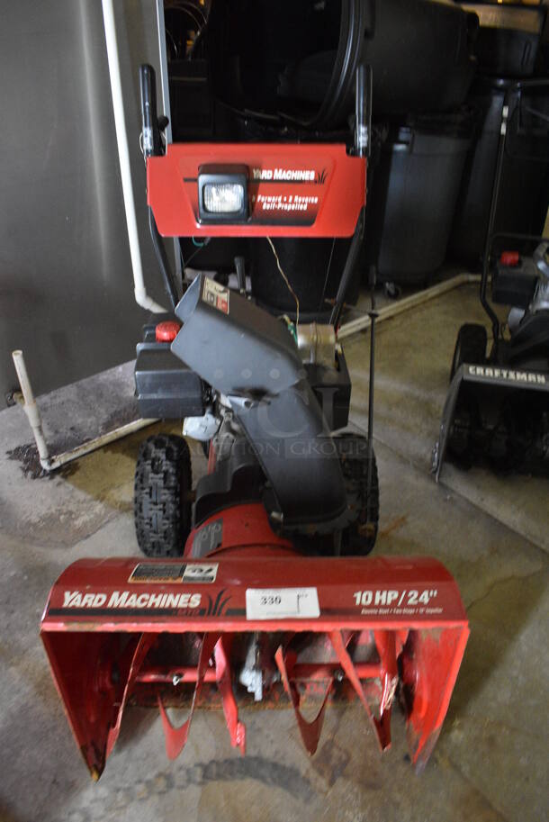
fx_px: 617
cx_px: 274
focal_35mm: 27
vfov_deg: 67.3
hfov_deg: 48.0
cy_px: 411
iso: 2800
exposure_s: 1/30
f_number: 3.5
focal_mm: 18
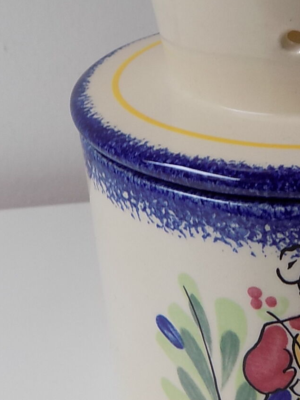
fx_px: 717
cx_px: 316
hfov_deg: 22.5
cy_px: 88
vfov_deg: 30.5
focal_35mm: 62
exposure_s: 1/30
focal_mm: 4
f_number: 3.1
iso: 80
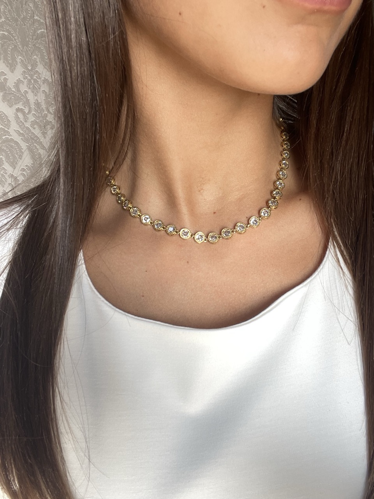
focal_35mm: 30
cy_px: 250
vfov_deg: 60.0
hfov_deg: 46.8
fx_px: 432
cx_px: 187
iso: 40
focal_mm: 2.71
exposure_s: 1/121
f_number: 2.2
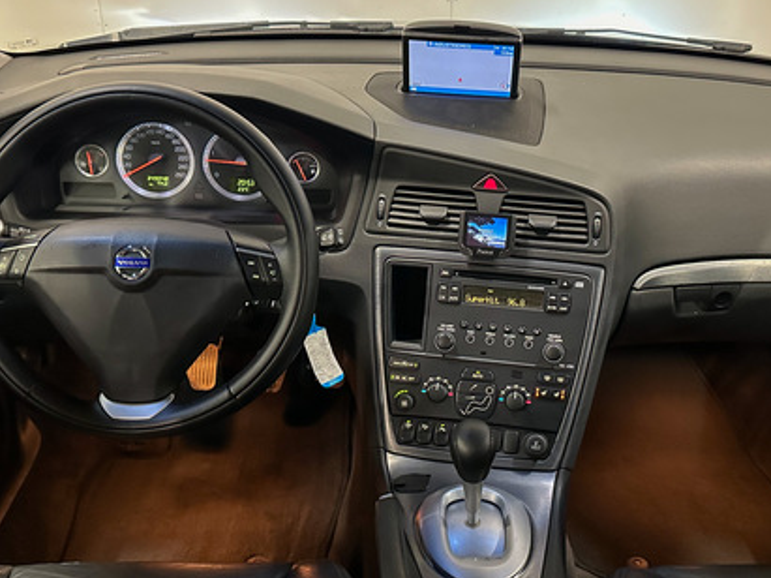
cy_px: 272
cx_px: 430
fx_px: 846
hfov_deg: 48.9
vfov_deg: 37.7
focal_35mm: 38
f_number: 1.78
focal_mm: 6.86
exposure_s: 1/37
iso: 800
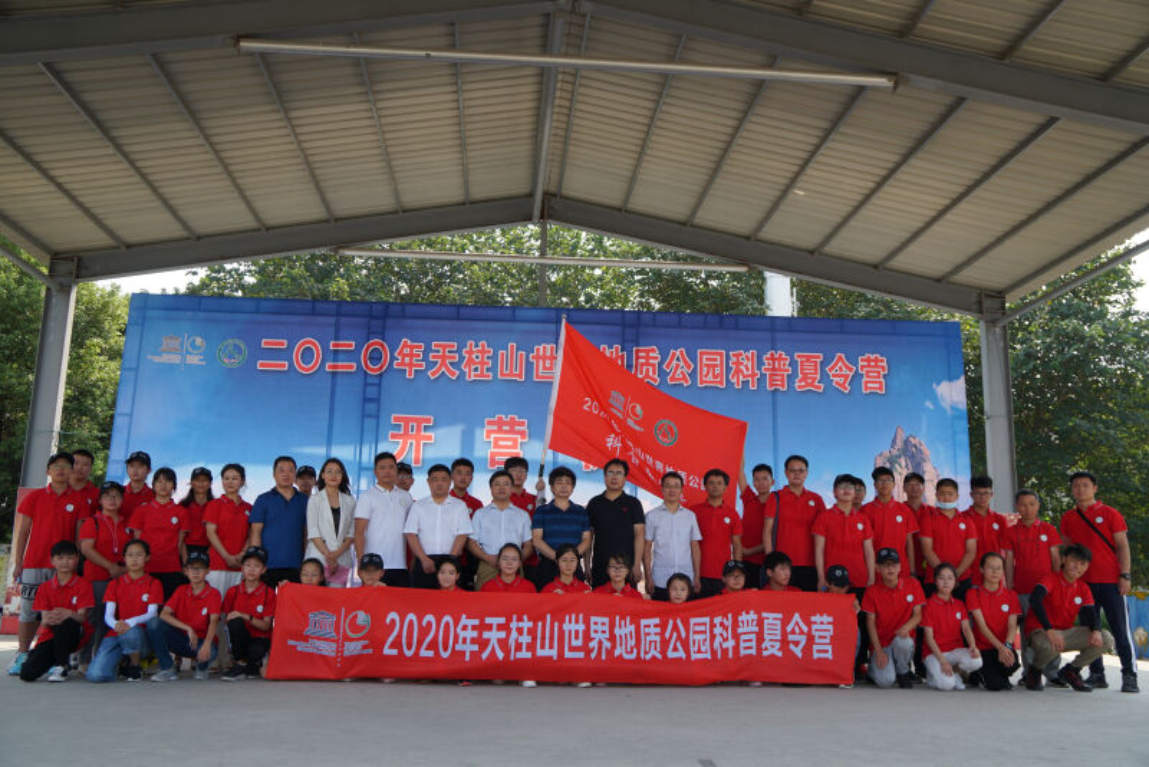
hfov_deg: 59.5
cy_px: 384
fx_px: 1006
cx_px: 574
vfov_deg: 41.7
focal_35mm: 32
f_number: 4.5
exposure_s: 1/250
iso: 100
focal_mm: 21
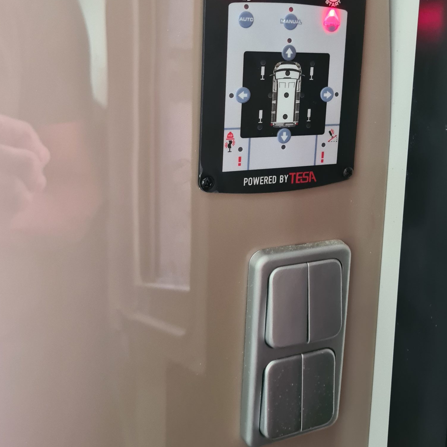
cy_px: 129
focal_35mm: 39
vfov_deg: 41.9
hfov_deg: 42.6
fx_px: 570
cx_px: 276
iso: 640
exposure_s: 1/25
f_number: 1.8
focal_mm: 5.4
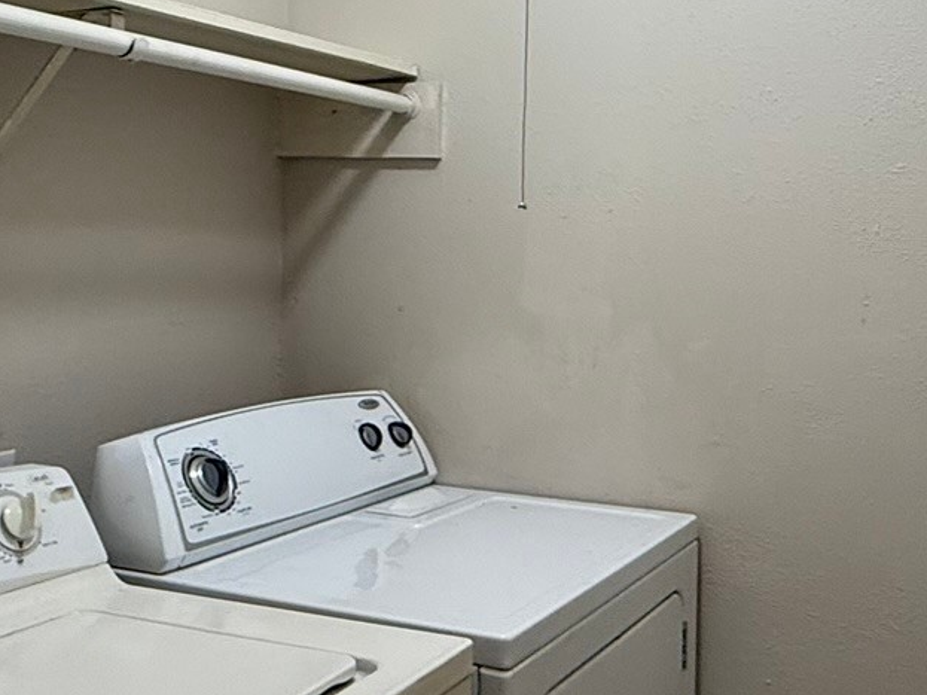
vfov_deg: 31.3
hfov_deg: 41.1
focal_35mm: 46
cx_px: 534
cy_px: 234
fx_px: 1232
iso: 200
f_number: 2.2
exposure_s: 1/120
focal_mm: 2.22
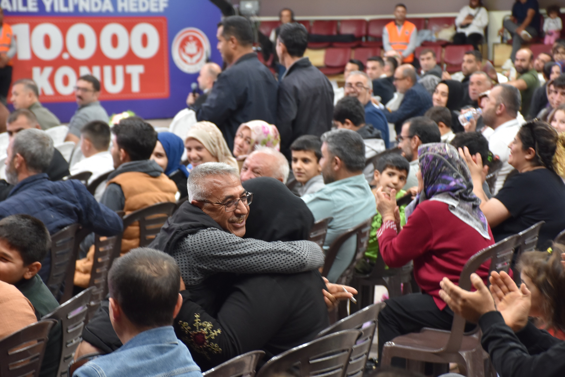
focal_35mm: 112
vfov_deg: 12.2
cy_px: 188
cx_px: 282
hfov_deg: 18.2
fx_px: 1765
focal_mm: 75
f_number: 5
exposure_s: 1/80
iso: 800
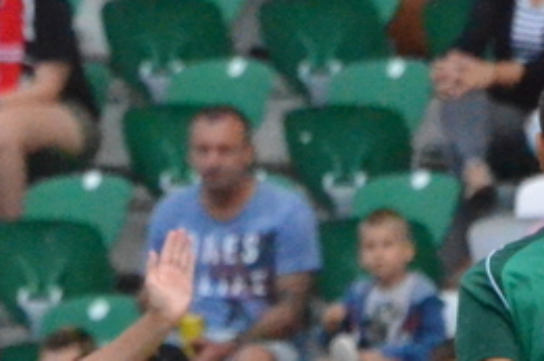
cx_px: -73
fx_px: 31237
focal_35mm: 2071
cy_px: 527
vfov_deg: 0.7
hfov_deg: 1.0
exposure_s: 1/4000
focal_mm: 300
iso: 6400
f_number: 8
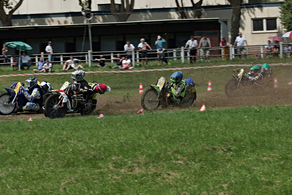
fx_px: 1367
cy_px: 92
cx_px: 142
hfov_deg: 12.2
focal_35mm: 169
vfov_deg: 8.2
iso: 200
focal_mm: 105
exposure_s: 1/400
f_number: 11
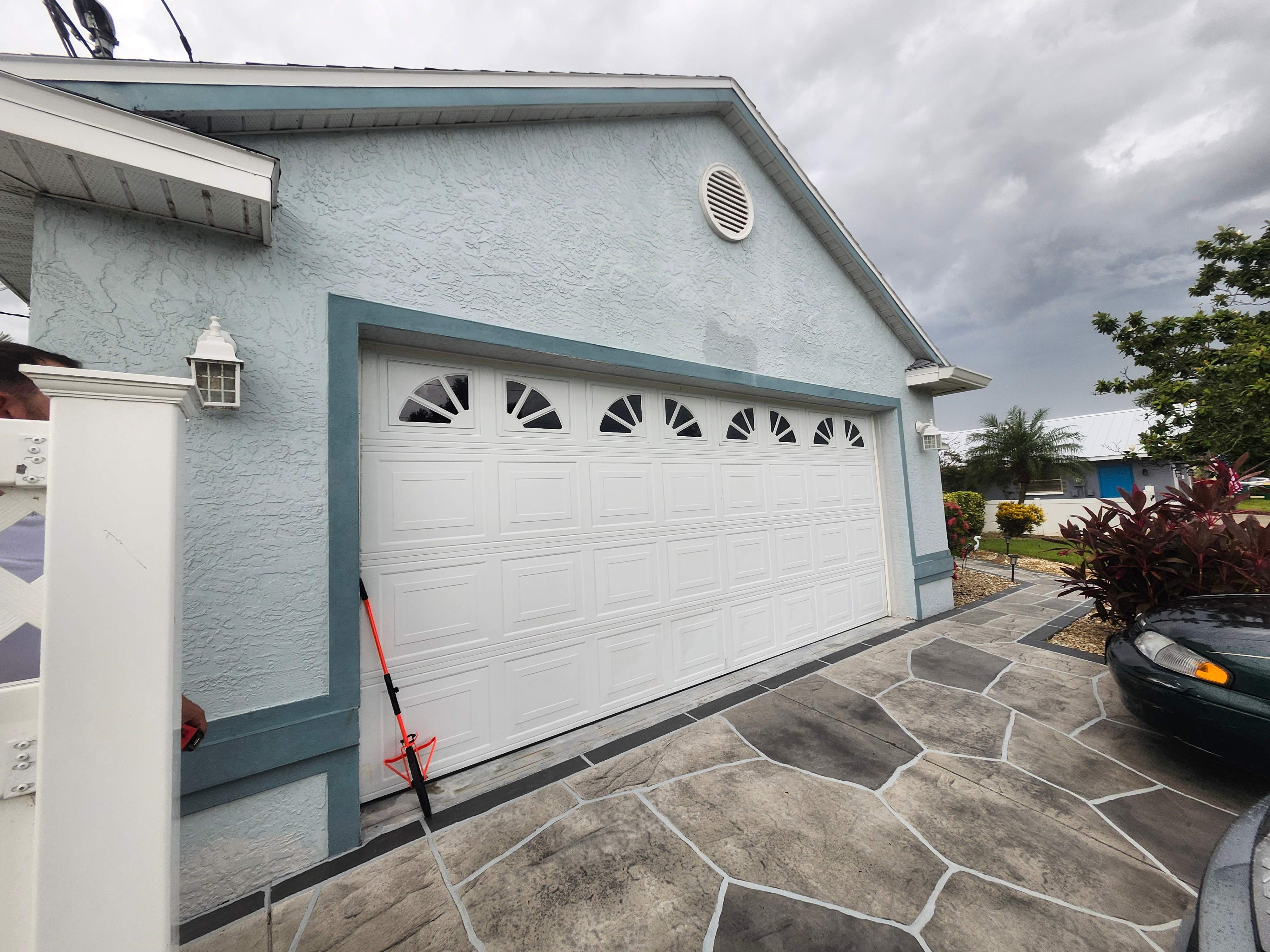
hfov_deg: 106.2
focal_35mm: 13
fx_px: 477
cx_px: 635
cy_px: 476
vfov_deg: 89.9
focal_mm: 1.74
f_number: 2.2
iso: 40
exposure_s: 1/547
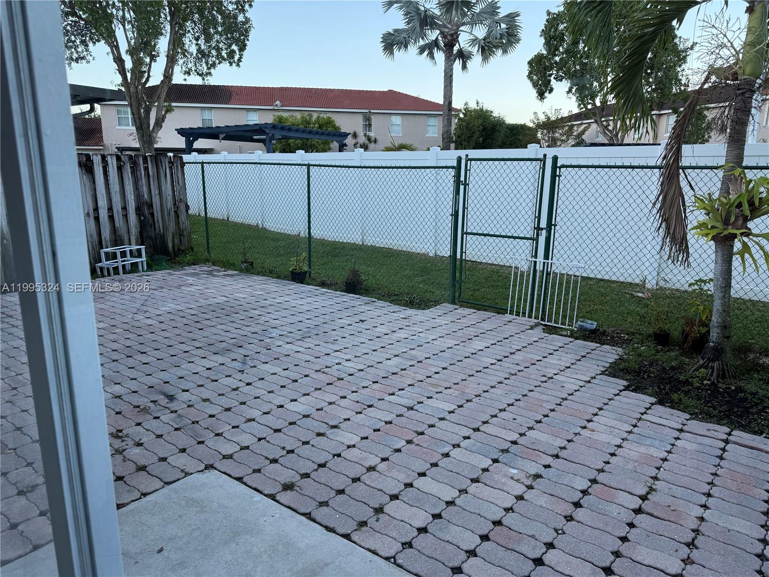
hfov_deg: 71.6
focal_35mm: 24
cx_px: 384
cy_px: 288
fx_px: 533
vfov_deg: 56.8
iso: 100
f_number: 1.78
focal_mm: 6.76
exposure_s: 1/257
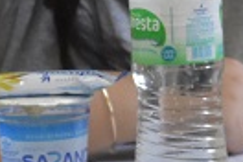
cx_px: 403
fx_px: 5224
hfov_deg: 2.7
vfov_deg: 1.8
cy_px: 29
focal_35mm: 774
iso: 2500
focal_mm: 85
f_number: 7.1
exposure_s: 1/200
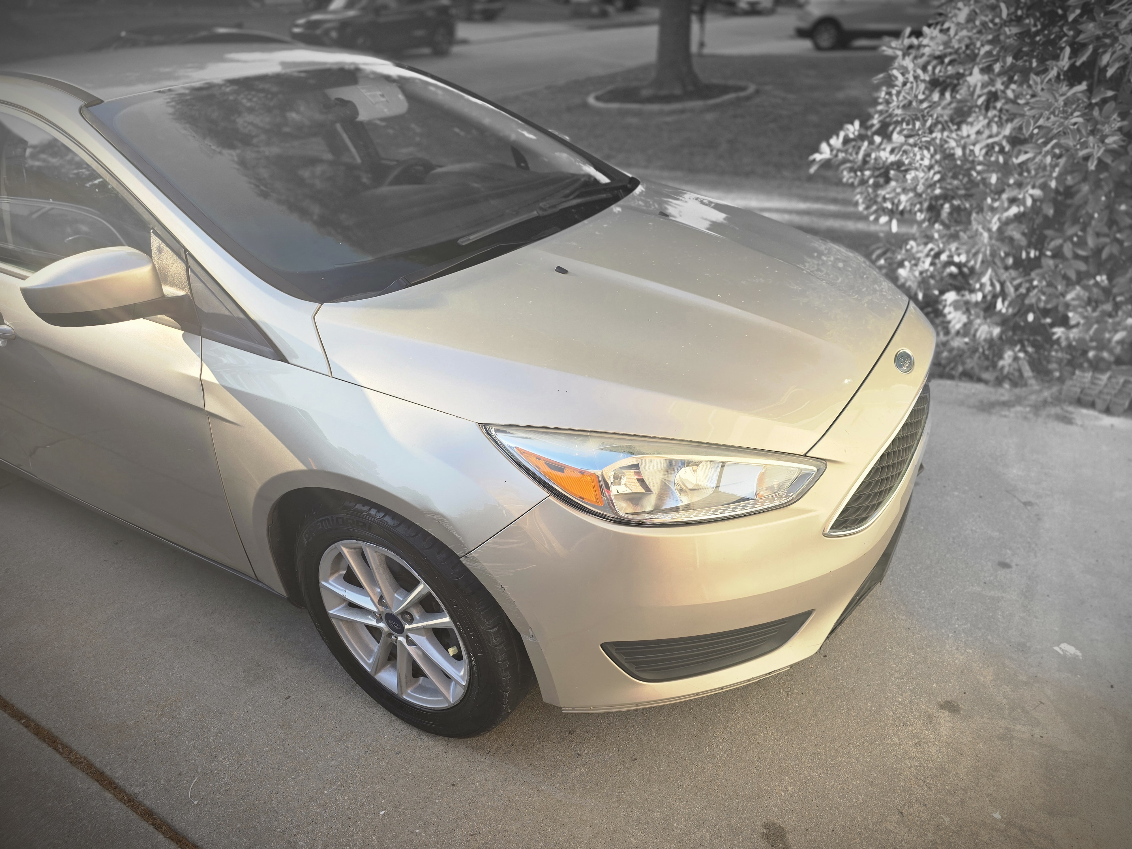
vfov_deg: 58.9
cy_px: 424
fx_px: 752
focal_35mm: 23
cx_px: 566
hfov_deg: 73.9
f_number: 1.7
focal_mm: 6.3
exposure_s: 1/183
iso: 12
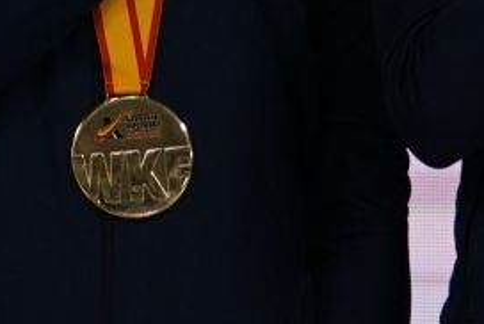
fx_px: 14320
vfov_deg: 1.3
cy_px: -217
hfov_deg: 1.9
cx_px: -212
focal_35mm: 1064
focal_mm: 161
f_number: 2.8
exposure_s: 1/250
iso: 640
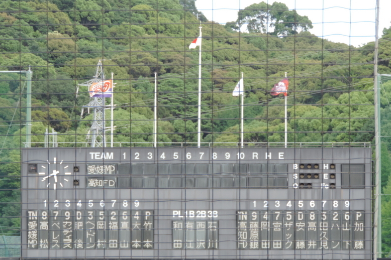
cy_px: 147
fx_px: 2323
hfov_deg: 9.6
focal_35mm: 214
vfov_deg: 6.4
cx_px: 192
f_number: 4.6
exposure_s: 1/125
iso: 160
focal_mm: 35.6
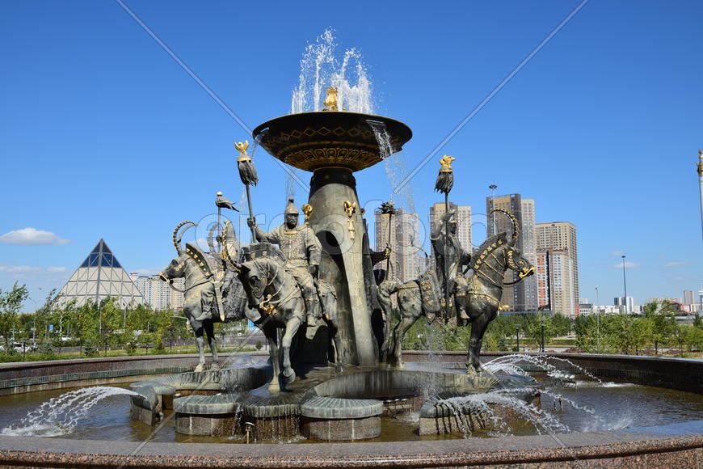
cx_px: 352
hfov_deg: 53.1
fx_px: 703
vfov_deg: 36.9
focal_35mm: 36
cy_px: 234
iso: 100
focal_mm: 24
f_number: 9
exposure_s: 1/250
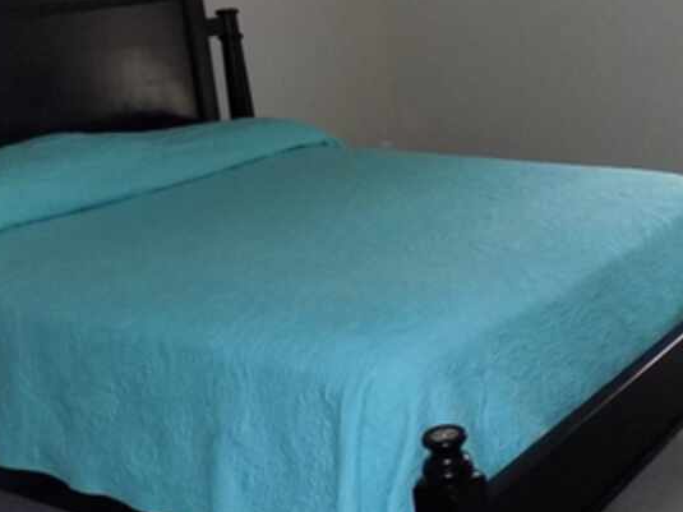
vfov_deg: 26.5
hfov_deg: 32.2
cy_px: 220
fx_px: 1085
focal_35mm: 55
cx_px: 683
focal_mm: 4
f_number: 3.1
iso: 200
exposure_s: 1/30
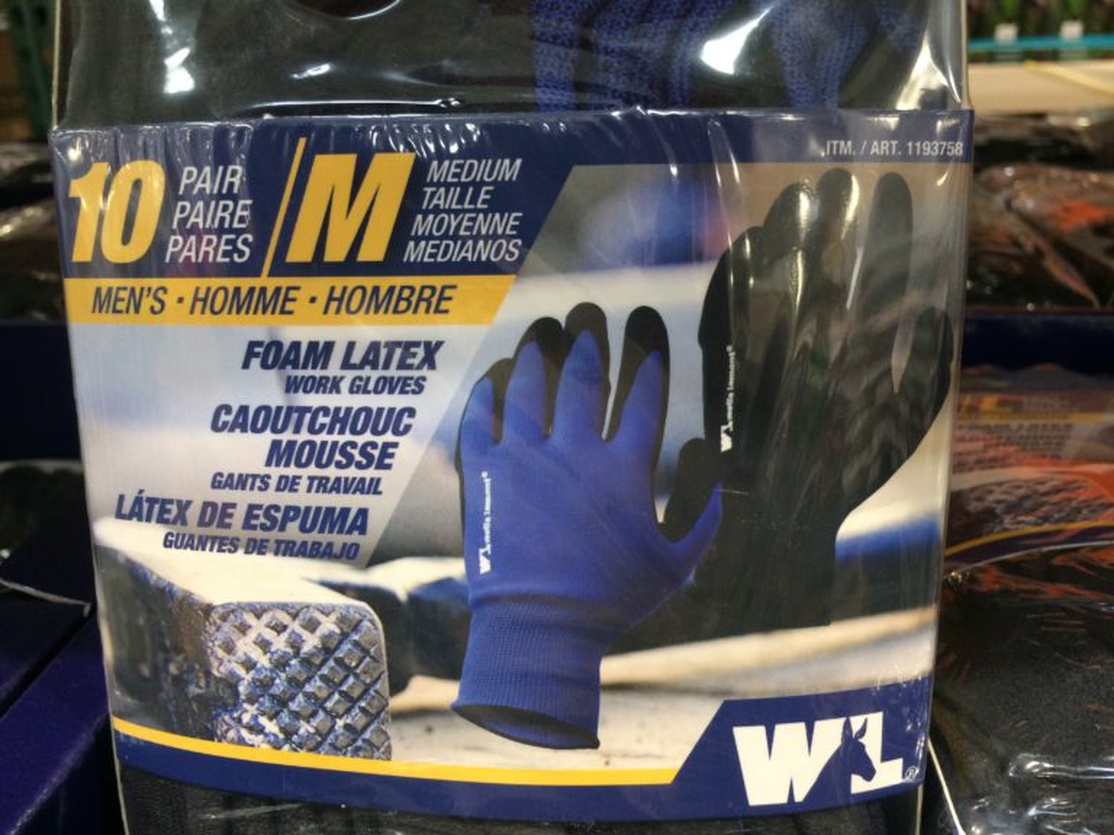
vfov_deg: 48.2
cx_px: 557
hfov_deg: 61.7
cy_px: 418
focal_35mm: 29
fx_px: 933
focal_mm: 4.15
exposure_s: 1/30
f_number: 2.2
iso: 125
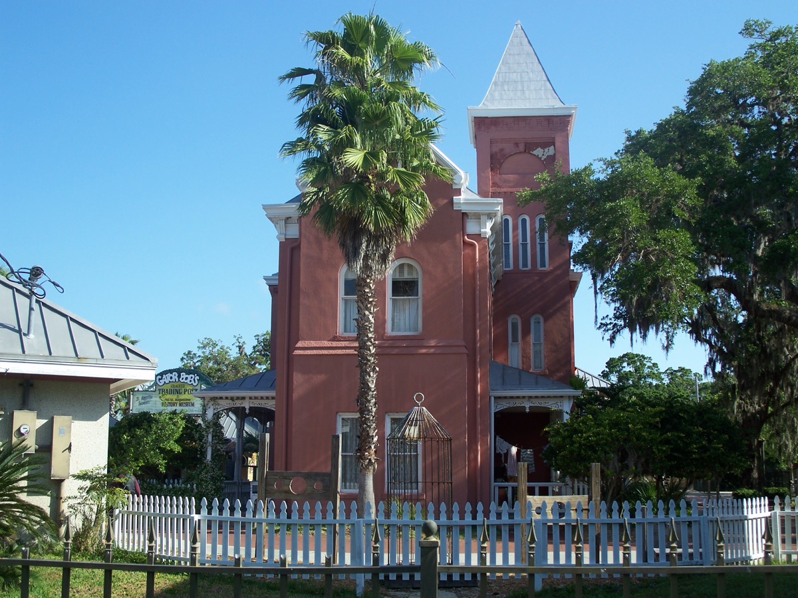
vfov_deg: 33.6
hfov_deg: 43.9
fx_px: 991
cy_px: 299
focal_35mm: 43
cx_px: 399
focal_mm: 9.1
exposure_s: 1/400
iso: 64
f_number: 3.2
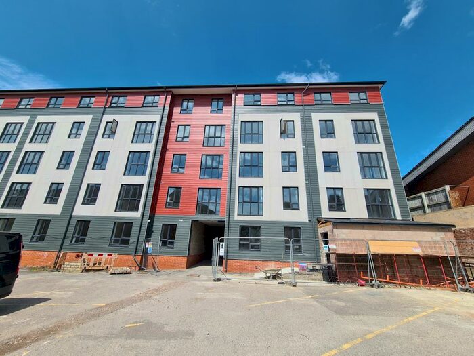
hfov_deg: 106.2
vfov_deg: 89.9
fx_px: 178
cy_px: 178
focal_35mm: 13
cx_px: 237
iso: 50
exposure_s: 1/1980
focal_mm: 2.2
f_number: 2.2
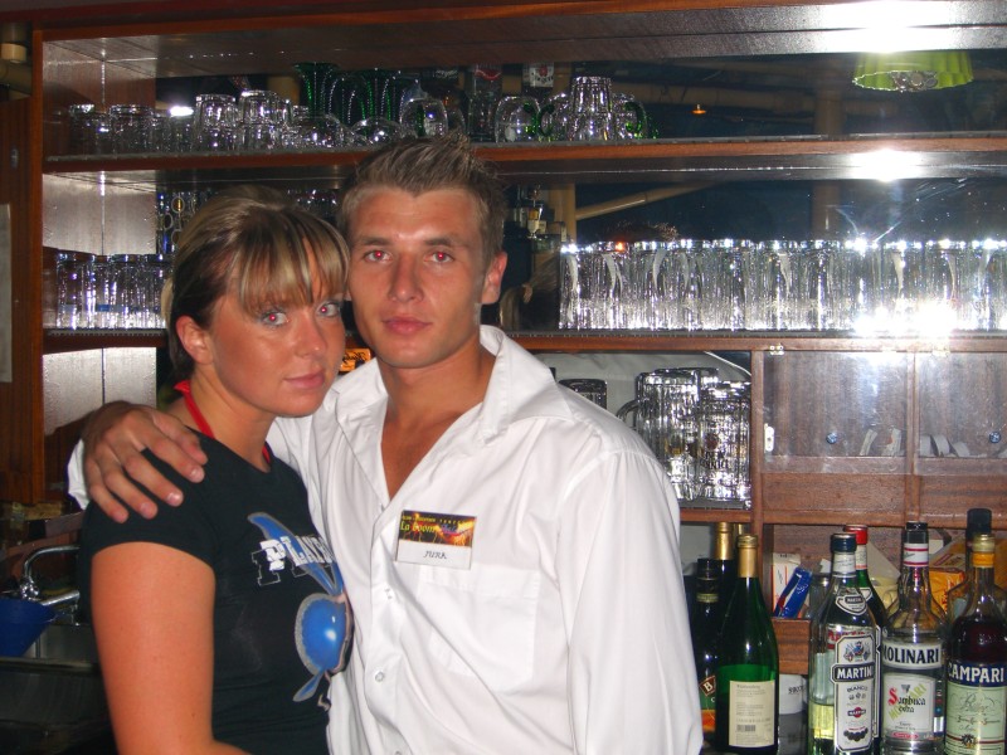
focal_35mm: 57
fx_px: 1658
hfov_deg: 33.8
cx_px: 504
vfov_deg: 25.7
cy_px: 378
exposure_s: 1/60
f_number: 3.6
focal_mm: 11.8
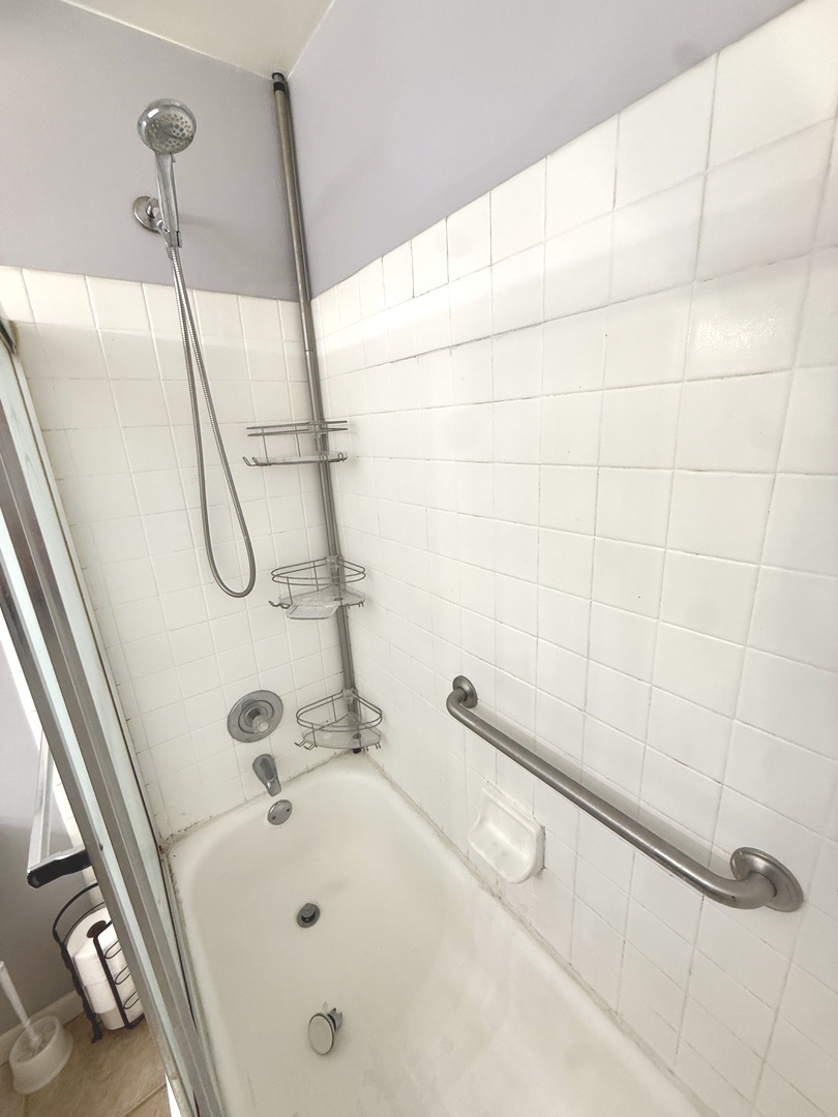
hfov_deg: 85.7
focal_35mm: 14
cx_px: 419
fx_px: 452
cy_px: 558
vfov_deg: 102.1
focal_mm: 2.22
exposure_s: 1/60
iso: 160
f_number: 2.2
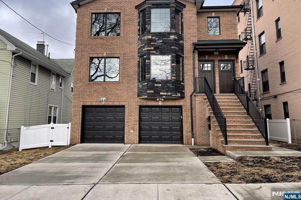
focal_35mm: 28
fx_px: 234
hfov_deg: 65.5
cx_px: 146
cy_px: 84
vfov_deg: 46.2
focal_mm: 5.1
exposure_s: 1/521
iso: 32
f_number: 1.6
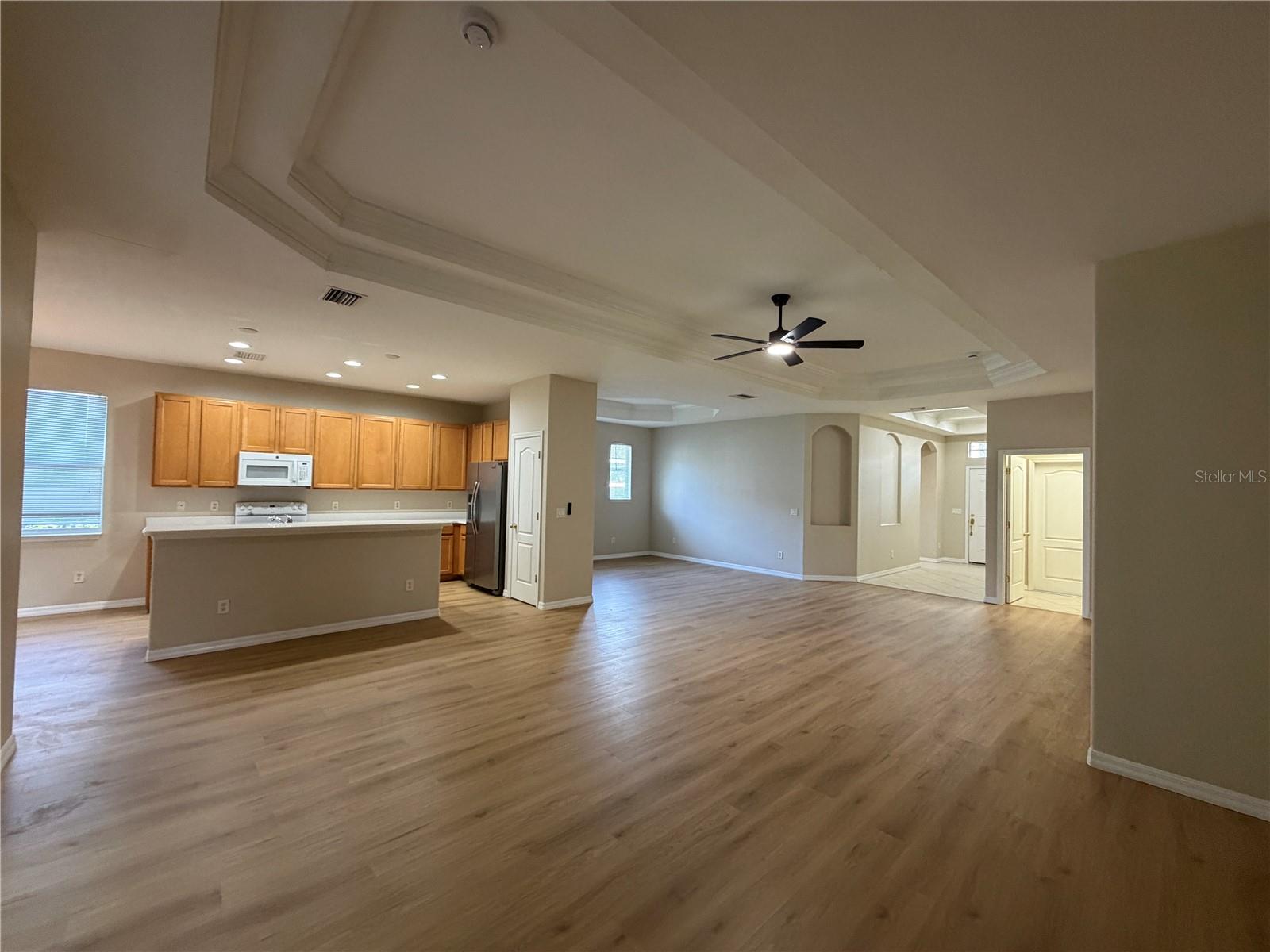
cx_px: 635
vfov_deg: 85.7
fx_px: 514
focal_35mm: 14
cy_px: 476
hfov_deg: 102.1
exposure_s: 1/60
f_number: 2.2
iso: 320
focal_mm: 2.22
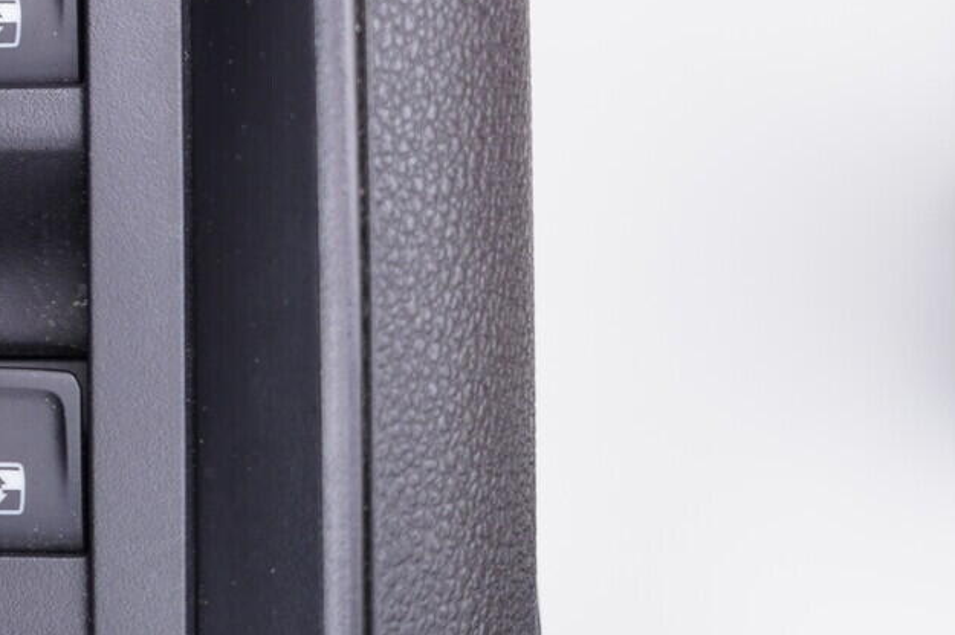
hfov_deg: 23.0
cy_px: 89
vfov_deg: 16.3
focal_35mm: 83
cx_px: -101
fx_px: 2201
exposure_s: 1/40
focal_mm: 24
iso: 320
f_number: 2.8
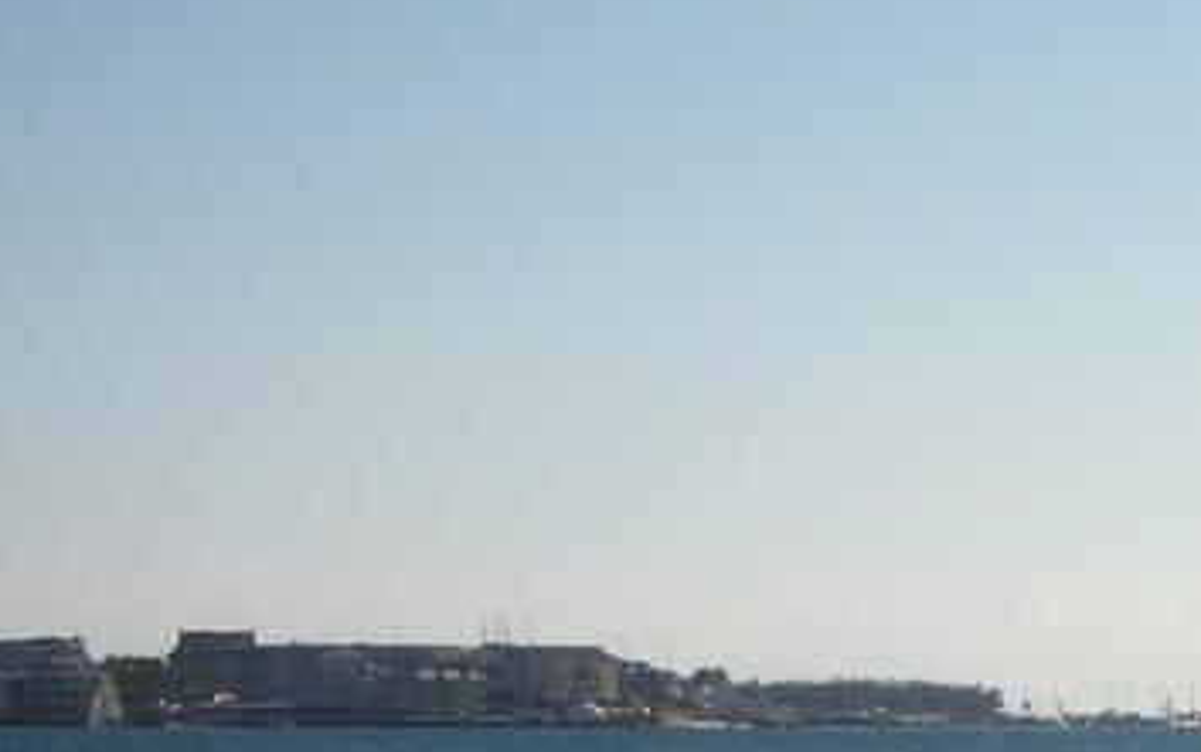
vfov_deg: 6.8
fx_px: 6287
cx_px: 1031
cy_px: 681
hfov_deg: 10.9
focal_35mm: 192
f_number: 8
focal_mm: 16.6
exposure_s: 1/350
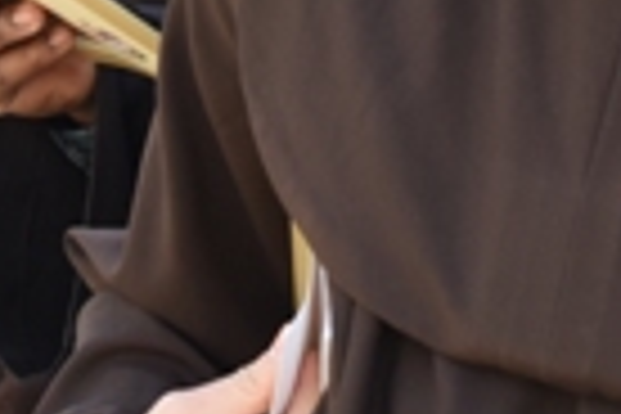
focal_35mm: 341
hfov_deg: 6.0
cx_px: 104
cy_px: -340
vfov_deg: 4.0
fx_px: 5882
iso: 500
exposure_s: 1/160
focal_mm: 46
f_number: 6.3
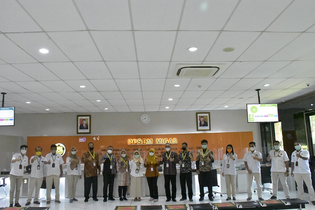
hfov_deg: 67.4
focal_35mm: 27
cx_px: 158
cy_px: 105
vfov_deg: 47.9
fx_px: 236
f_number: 11
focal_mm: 18
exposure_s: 1/100
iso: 20000
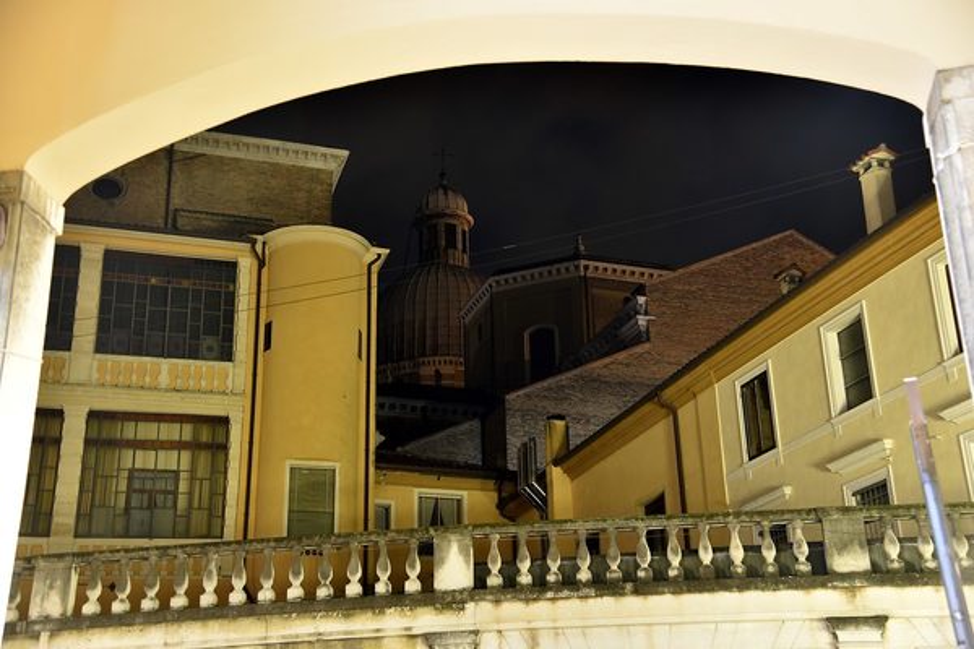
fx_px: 1299
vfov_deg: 28.1
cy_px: 324
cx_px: 487
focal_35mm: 48
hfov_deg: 41.1
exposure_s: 3
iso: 200
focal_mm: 48
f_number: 4
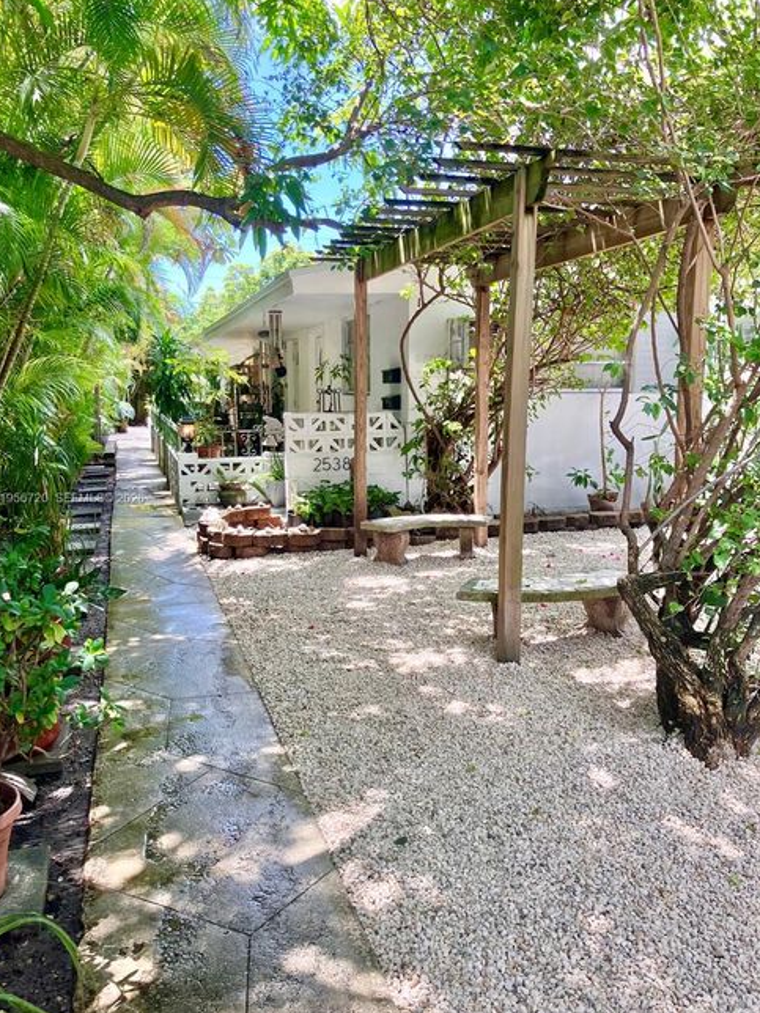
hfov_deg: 48.2
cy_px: 499
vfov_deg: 61.7
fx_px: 849
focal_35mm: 29
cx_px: 376
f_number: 1.8
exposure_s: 1/223
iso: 32
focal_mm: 3.99
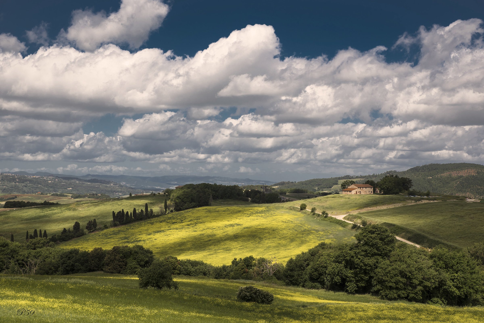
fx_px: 740
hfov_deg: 36.2
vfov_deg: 24.6
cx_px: 242
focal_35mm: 55
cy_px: 162
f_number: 10
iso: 100
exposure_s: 1/200
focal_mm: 55
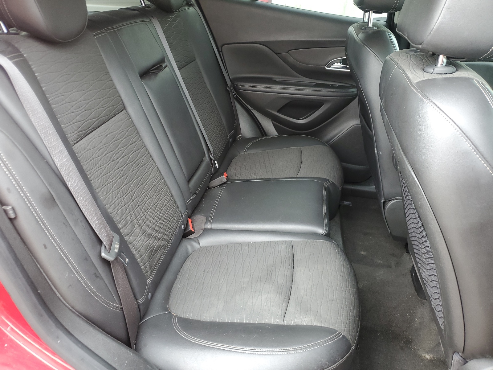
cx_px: 246
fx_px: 370
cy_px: 185
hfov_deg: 67.3
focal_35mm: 26
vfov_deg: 53.1
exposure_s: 1/60.2
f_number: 1.5
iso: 57
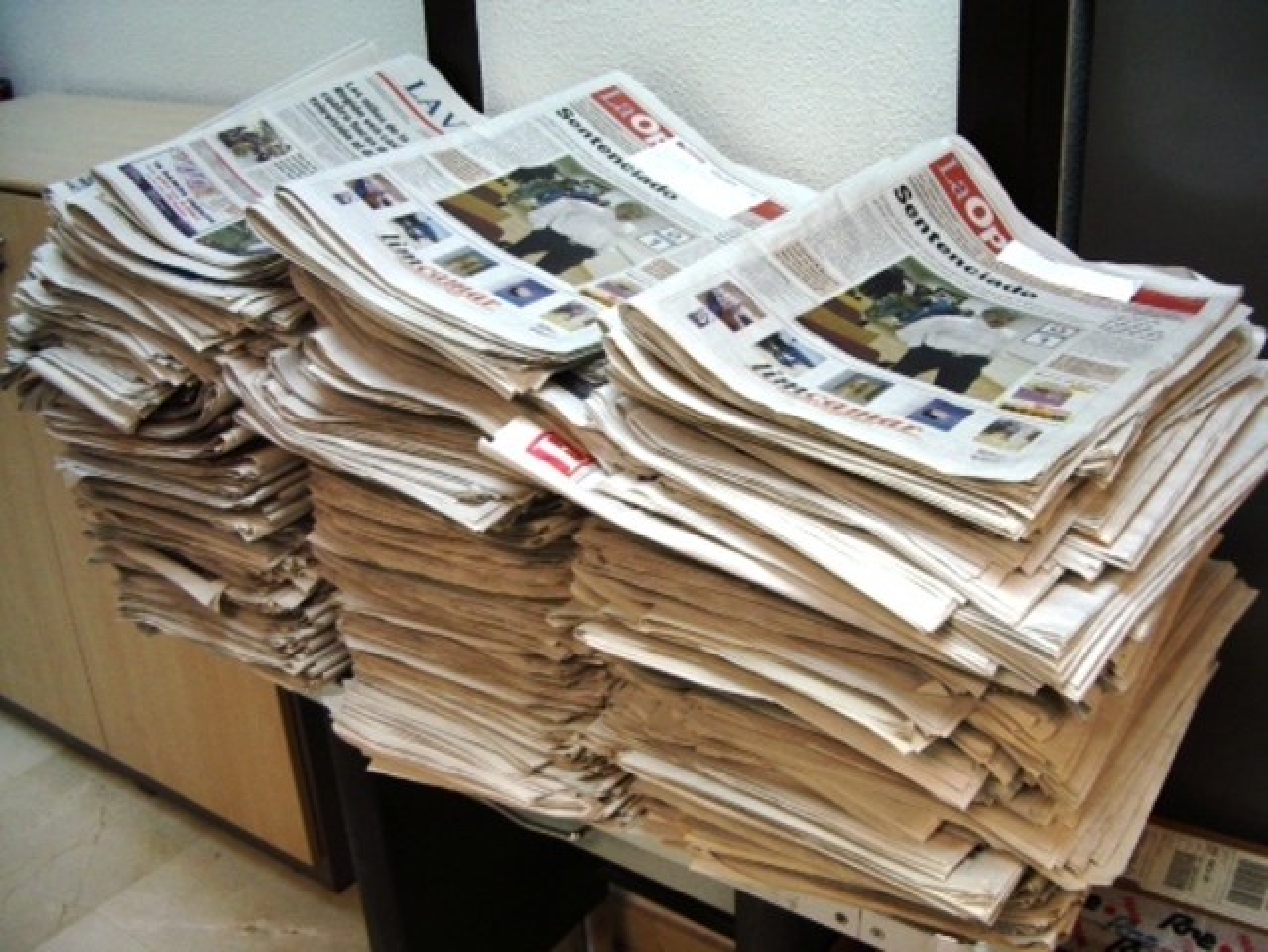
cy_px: 476
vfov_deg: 37.8
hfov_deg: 49.0
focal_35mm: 38
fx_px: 1393
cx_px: 634
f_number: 2.6
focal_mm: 5.8
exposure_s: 1/60
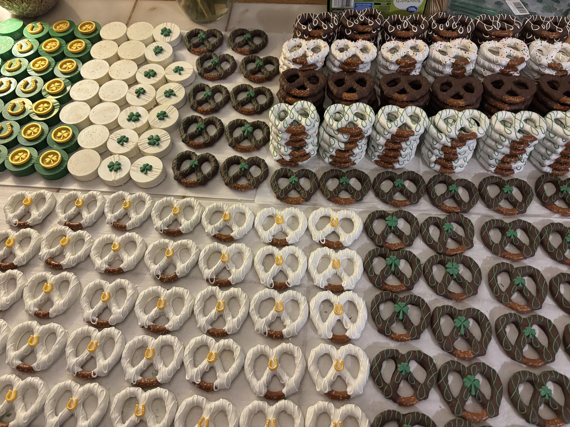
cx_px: 285
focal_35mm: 26
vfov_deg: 53.1
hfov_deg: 67.3
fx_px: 428
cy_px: 214
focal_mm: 5.96
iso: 400
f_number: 1.6
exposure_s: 1/40
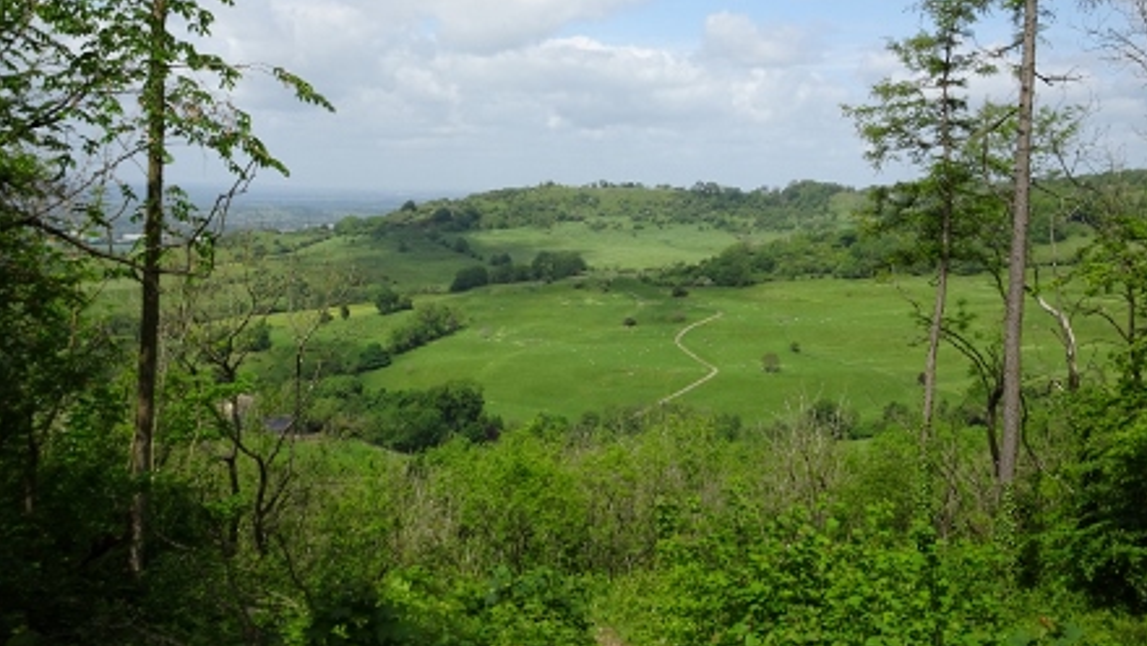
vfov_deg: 30.2
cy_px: 208
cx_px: 584
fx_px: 1187
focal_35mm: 39
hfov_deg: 51.6
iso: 80
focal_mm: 5.98
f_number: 4
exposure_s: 1/640
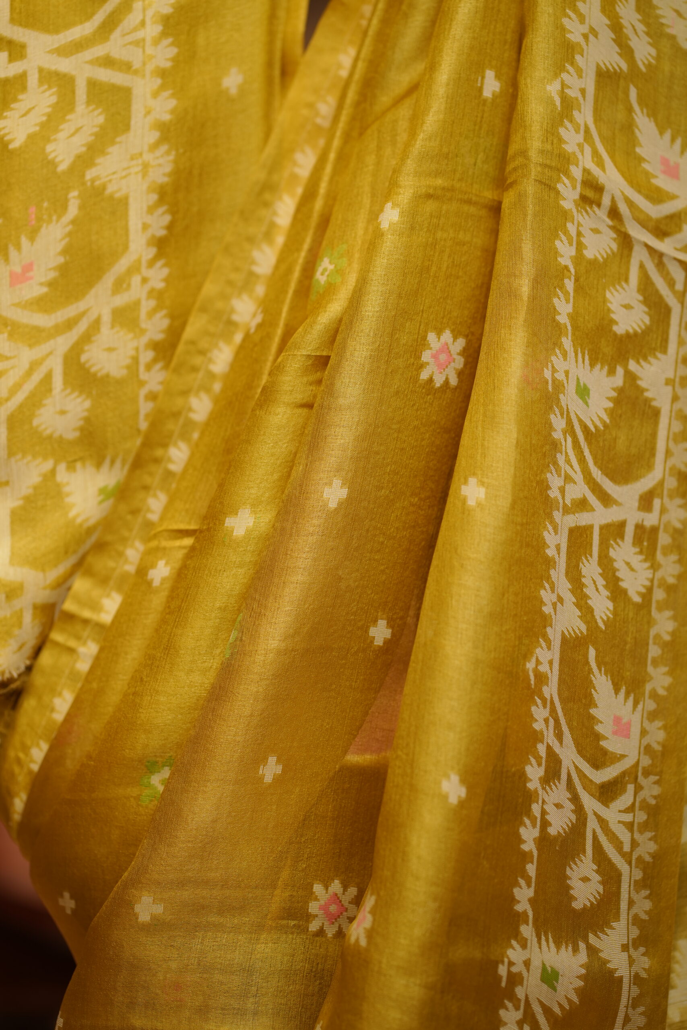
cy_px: 515
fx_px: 2433
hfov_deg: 16.1
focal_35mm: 85
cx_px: 344
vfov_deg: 23.9
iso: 200
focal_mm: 85
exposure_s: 1/100
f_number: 2.8
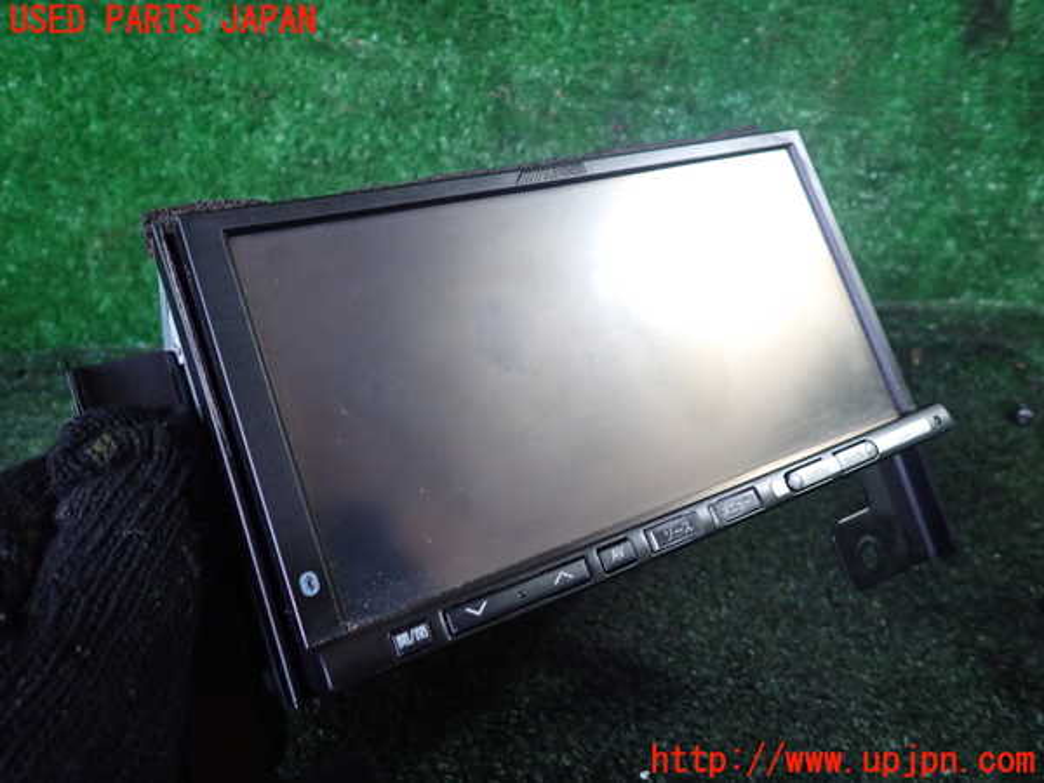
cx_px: 522
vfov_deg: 54.9
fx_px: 754
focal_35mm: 25
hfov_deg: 69.4
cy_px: 392
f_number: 2
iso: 400
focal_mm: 4.5
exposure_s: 1/30
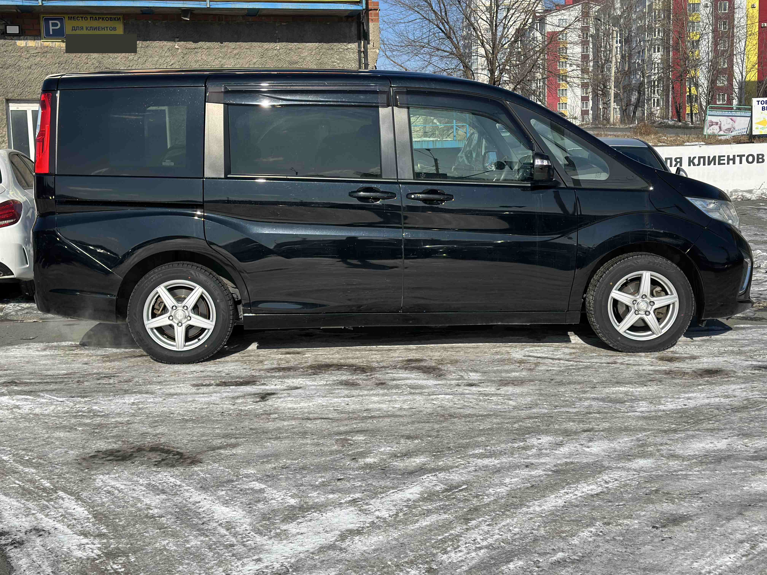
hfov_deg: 39.7
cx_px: 384
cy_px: 288
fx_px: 1064
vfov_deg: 30.3
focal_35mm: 48
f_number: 1.78
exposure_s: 1/7092
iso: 100
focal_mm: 6.86
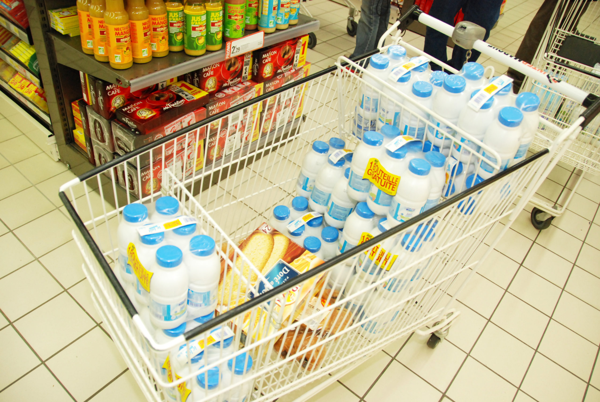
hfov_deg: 67.3
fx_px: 451
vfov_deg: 48.1
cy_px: 201
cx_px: 300
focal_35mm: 27
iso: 800
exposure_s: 1/200
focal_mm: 18
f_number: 3.5
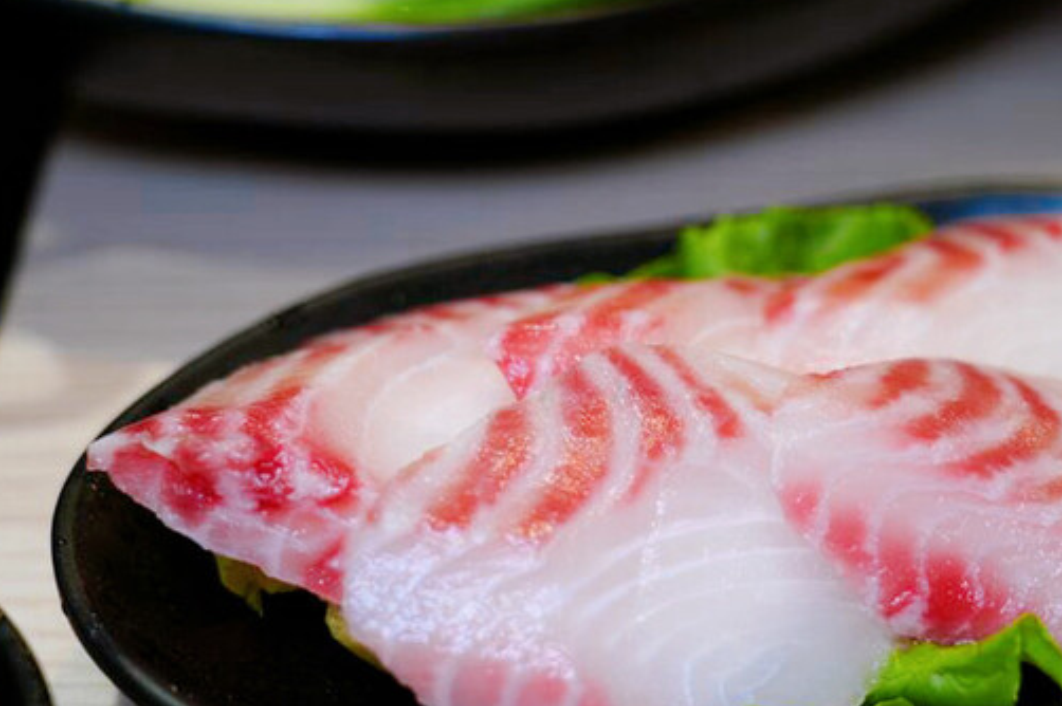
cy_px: 364
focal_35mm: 88
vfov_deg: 15.5
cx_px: 732
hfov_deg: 23.0
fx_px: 2594
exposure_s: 1/80
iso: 320
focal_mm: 52
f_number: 4.5
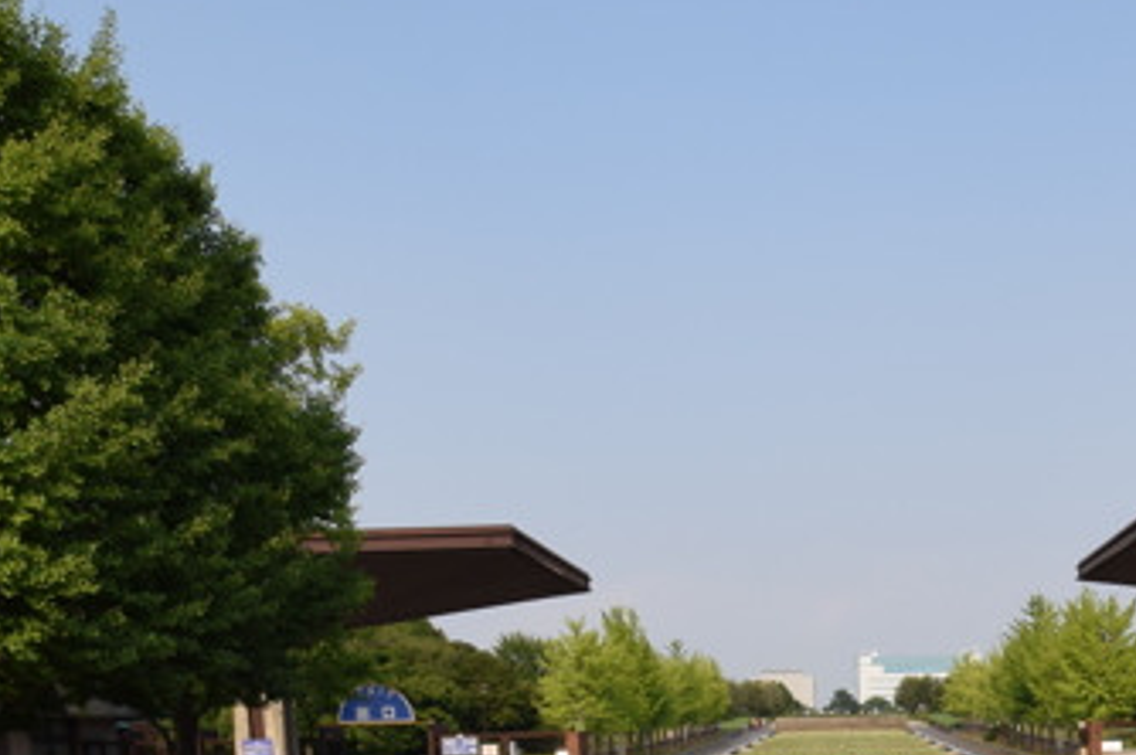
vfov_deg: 24.6
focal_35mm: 46
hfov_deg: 42.1
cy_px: 1034
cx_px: 775
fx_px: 1450
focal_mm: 10
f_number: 13
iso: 100
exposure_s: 1/100
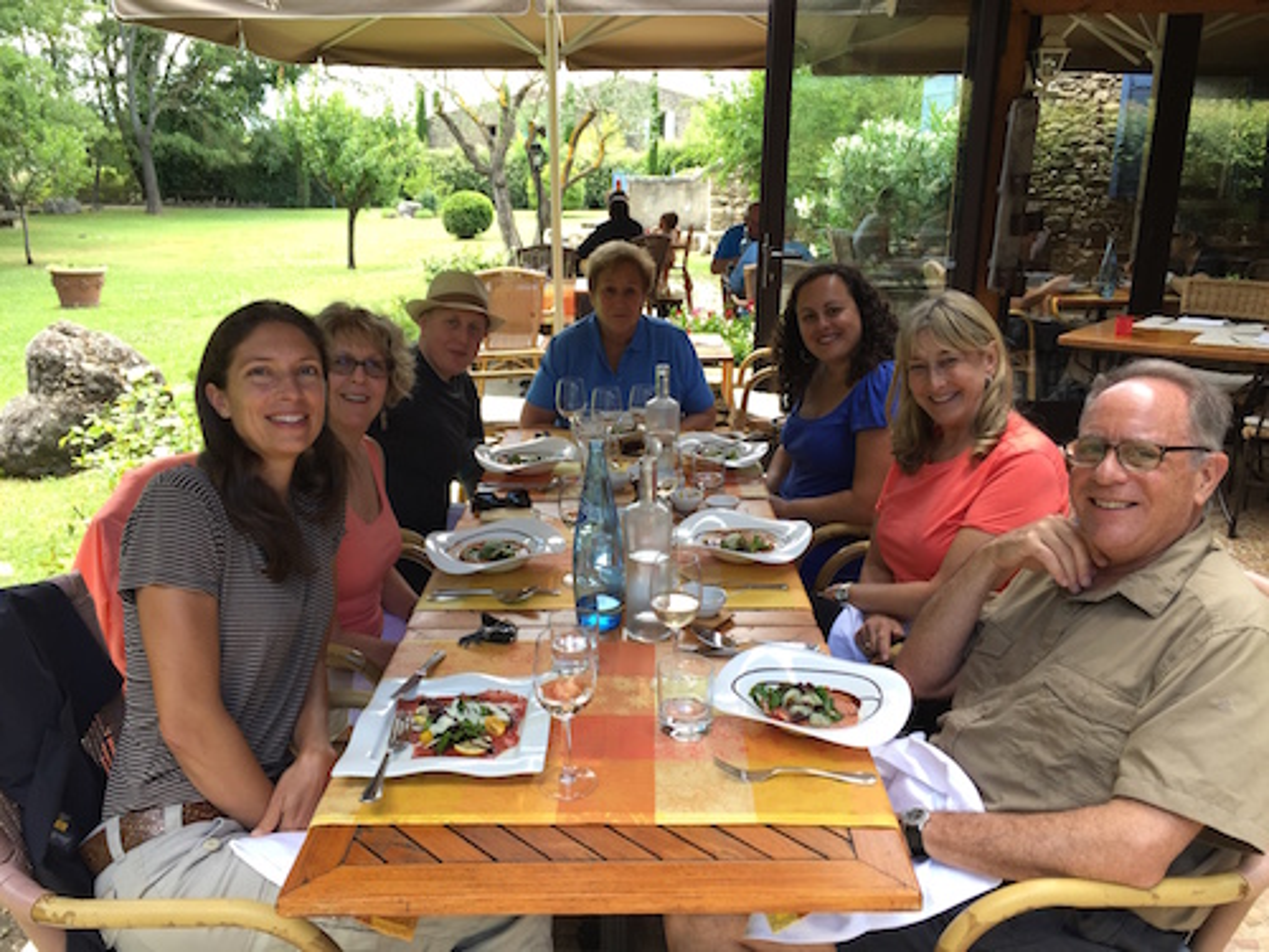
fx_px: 1063
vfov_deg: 48.2
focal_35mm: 29
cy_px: 476
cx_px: 634
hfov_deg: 61.7
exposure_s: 1/108
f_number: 2.2
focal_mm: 4.15
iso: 32
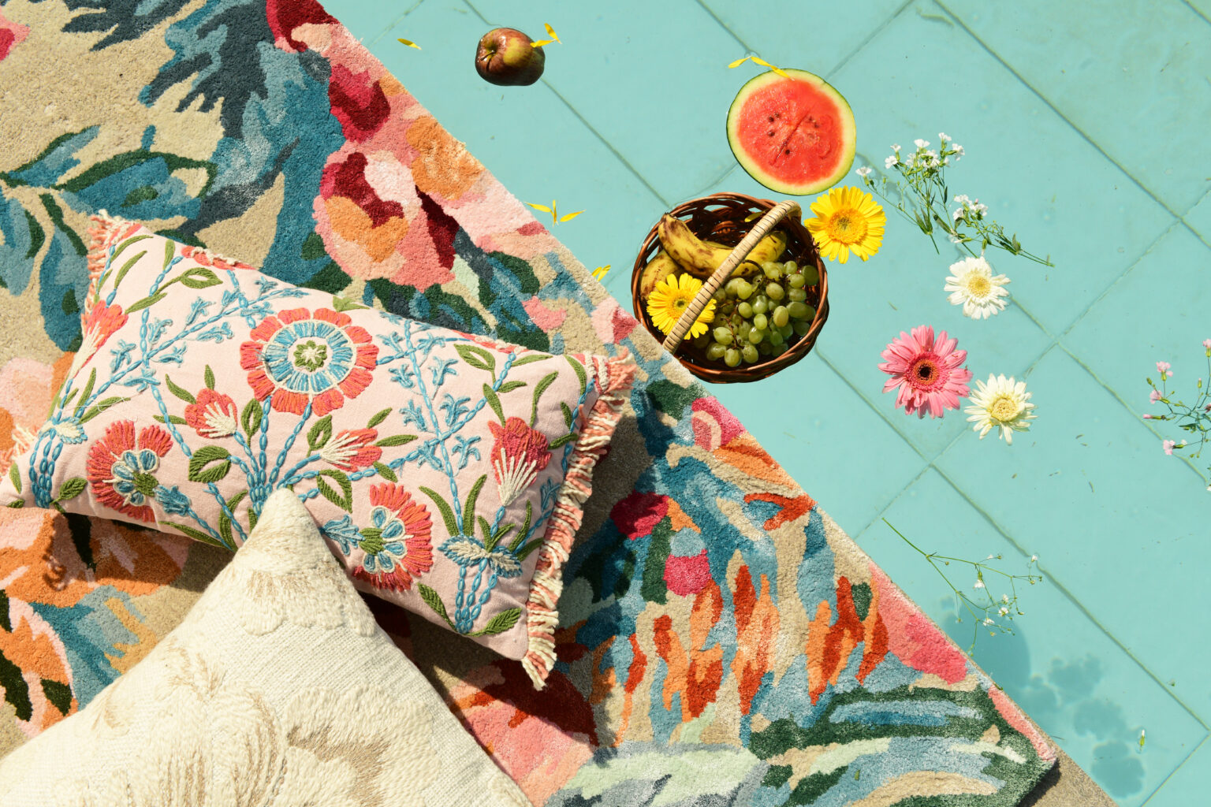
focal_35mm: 36
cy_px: 404
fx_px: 1211
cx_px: 606
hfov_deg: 53.1
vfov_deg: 36.9
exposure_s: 1/1250
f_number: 11
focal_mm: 36
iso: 640
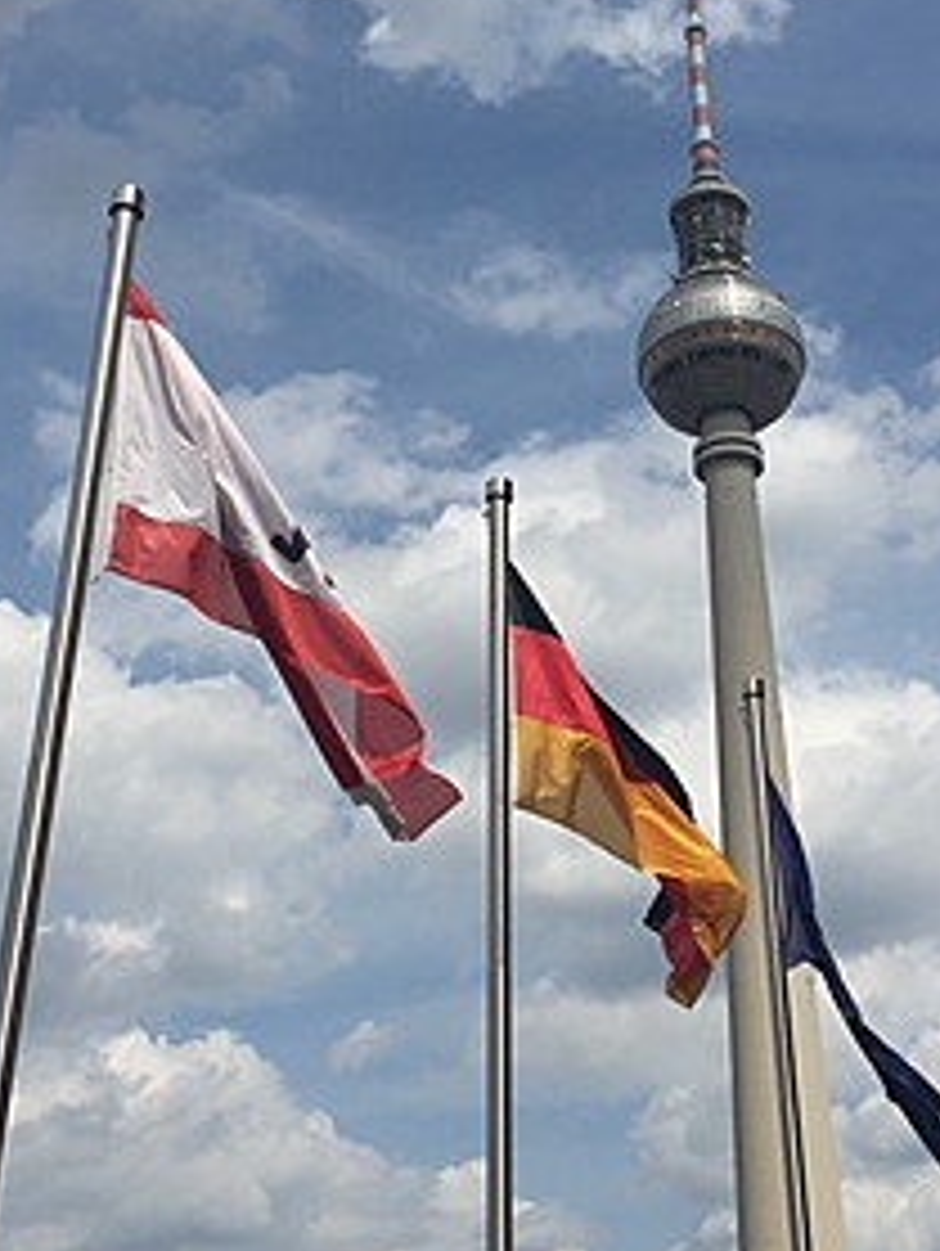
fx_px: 1808
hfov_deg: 29.1
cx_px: 463
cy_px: 508
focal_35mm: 50
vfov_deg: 38.0
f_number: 2.2
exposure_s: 1/5650
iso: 32
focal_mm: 4.15
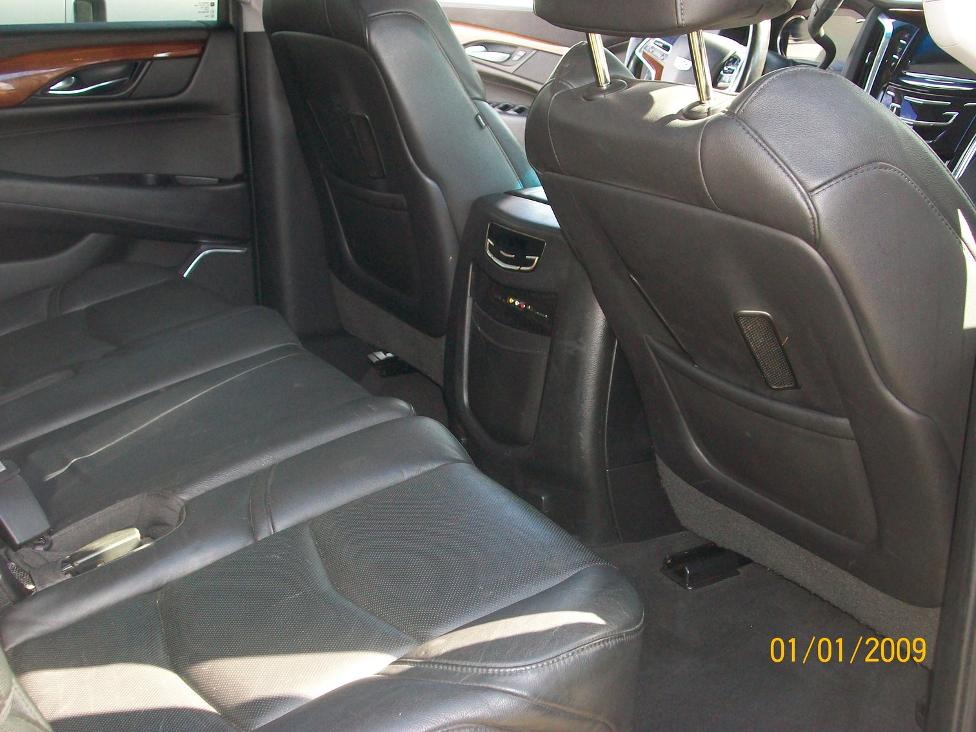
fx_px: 1184
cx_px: 488
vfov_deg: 34.4
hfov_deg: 44.8
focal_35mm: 42
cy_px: 366
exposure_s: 1/60
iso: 160
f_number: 3.2
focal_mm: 7.1
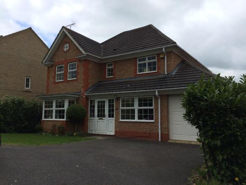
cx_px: 123
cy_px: 92
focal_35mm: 30
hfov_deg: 60.0
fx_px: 213
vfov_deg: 46.8
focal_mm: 4.12
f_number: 2.2
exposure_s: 1/1642
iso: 32
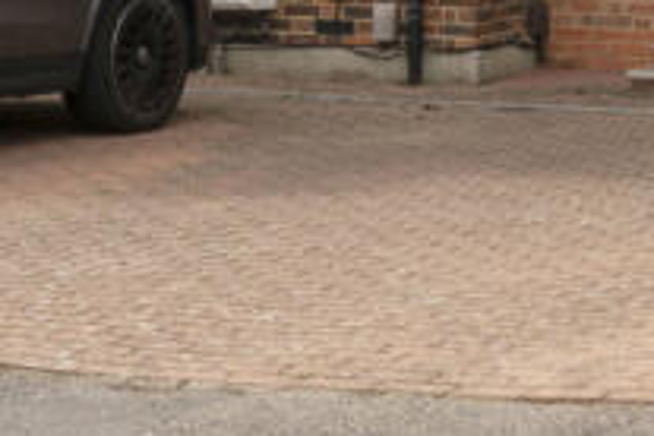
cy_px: -599
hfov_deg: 19.4
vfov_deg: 12.1
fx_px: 1662
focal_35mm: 91
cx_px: 986
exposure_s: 1/100
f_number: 16
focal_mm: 18.5
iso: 200
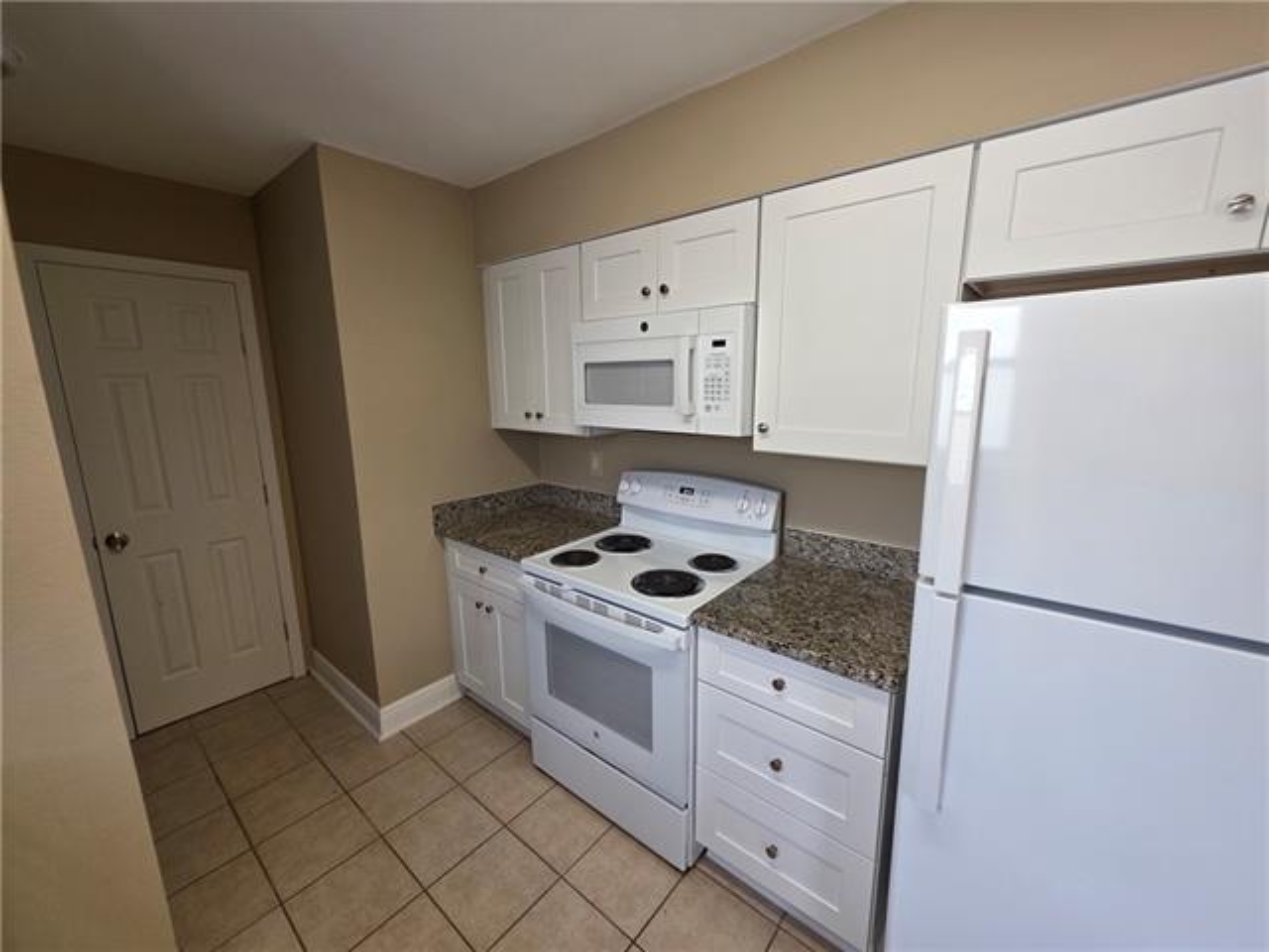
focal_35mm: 13
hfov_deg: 106.2
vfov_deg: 89.9
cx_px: 634
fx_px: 477
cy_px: 476
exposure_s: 1/120
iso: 100
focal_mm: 2.2
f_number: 1.9
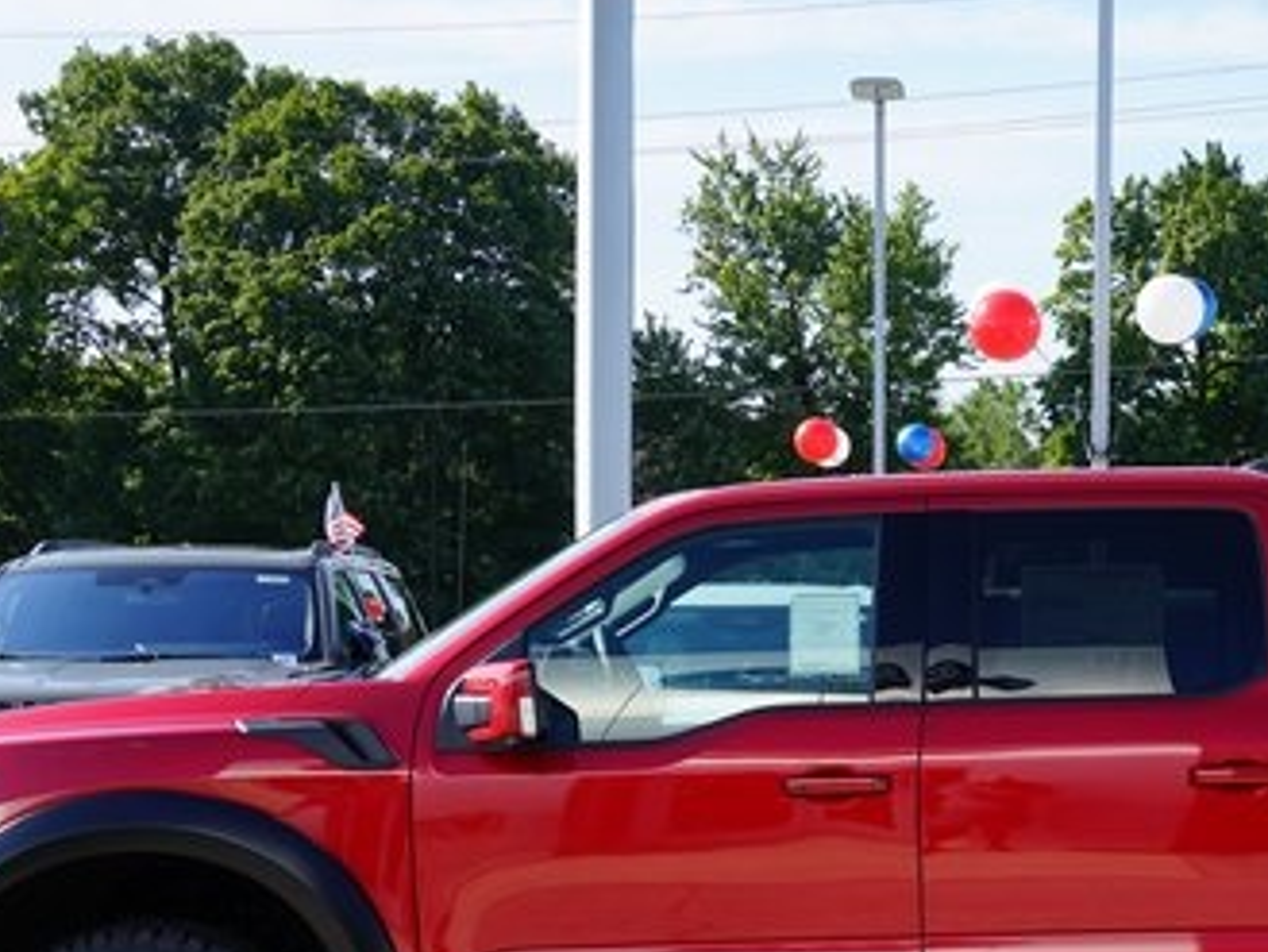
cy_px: 719
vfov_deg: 17.1
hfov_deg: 22.4
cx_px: 1021
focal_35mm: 86
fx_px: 3151
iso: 100
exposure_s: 1/80
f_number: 11
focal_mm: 46
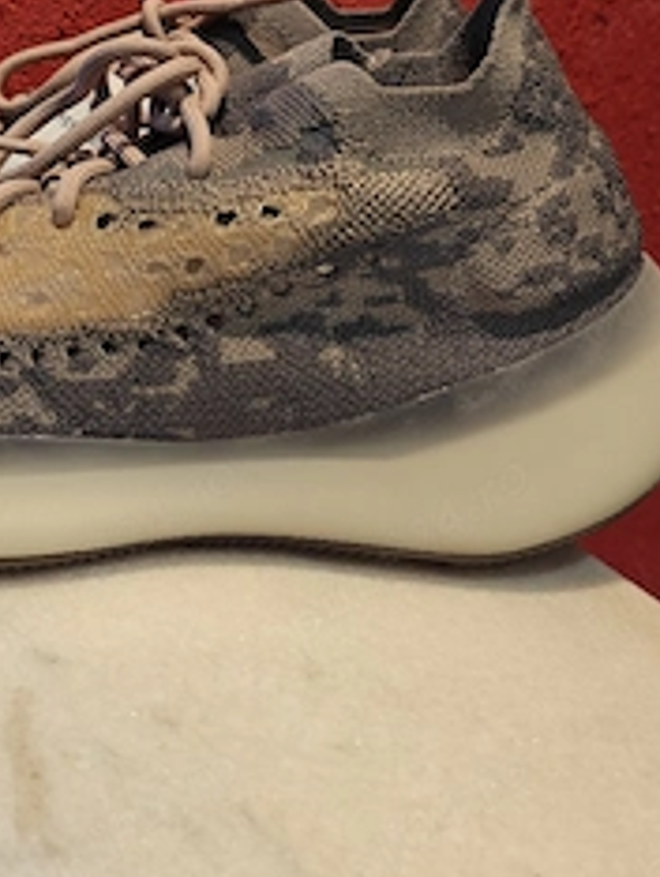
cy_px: 304
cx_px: 191
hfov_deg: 34.7
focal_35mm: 41
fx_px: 1040
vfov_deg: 45.2
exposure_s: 1/100
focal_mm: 5.59
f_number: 1.8
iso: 400
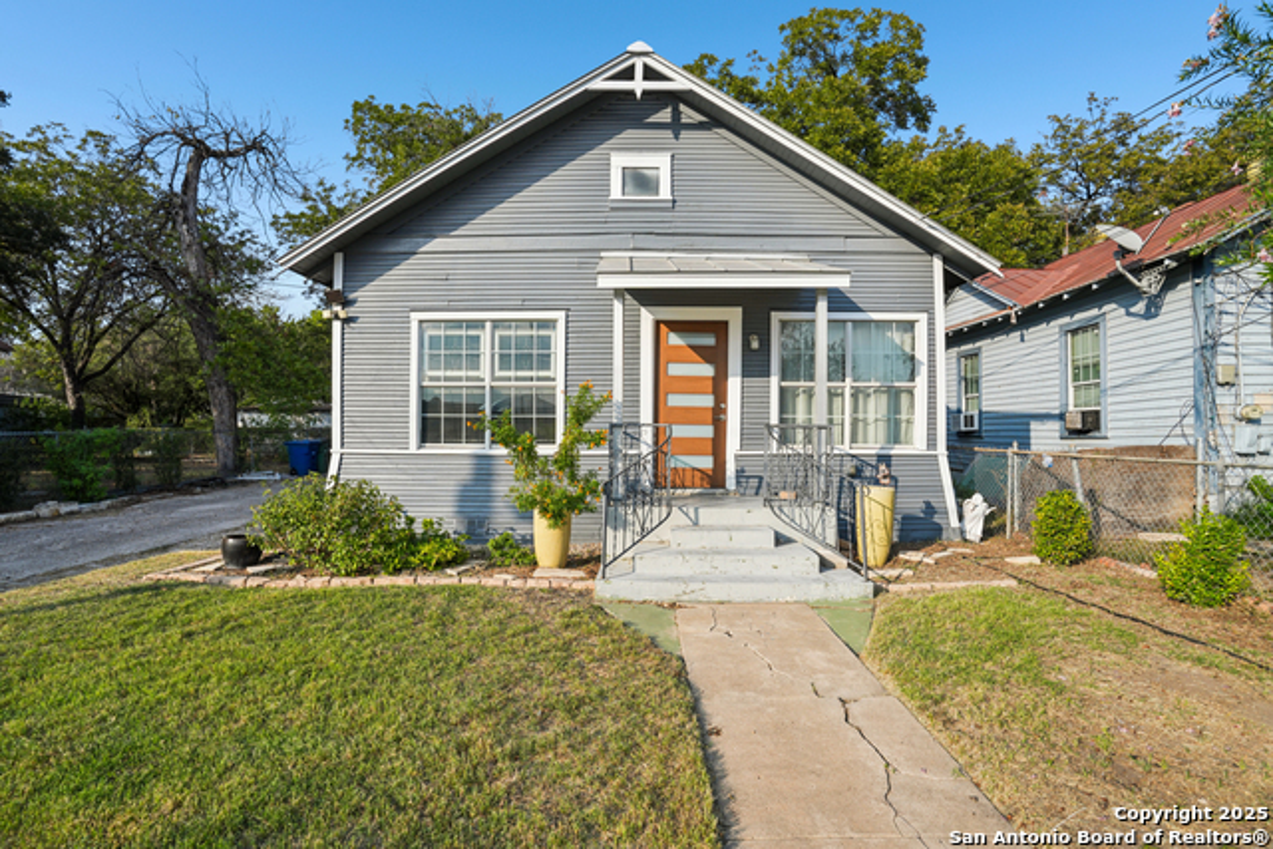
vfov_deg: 73.8
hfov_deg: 96.7
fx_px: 566
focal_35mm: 16
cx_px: 636
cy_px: 424
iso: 200
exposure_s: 1/350
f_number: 8
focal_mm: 16
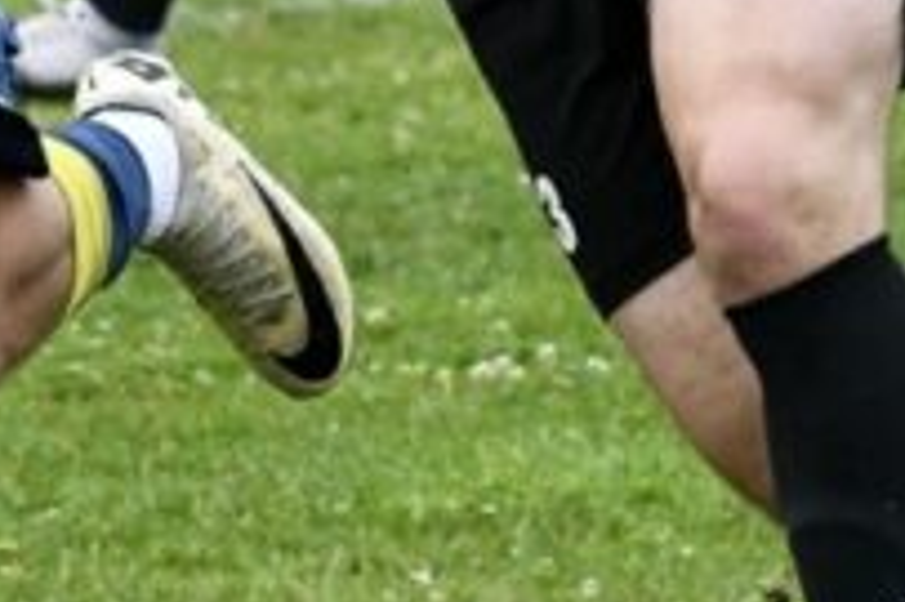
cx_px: -160
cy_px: -357
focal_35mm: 834
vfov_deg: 1.6
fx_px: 20948
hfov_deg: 2.5
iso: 5000
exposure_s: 1/1600
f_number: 8
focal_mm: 165
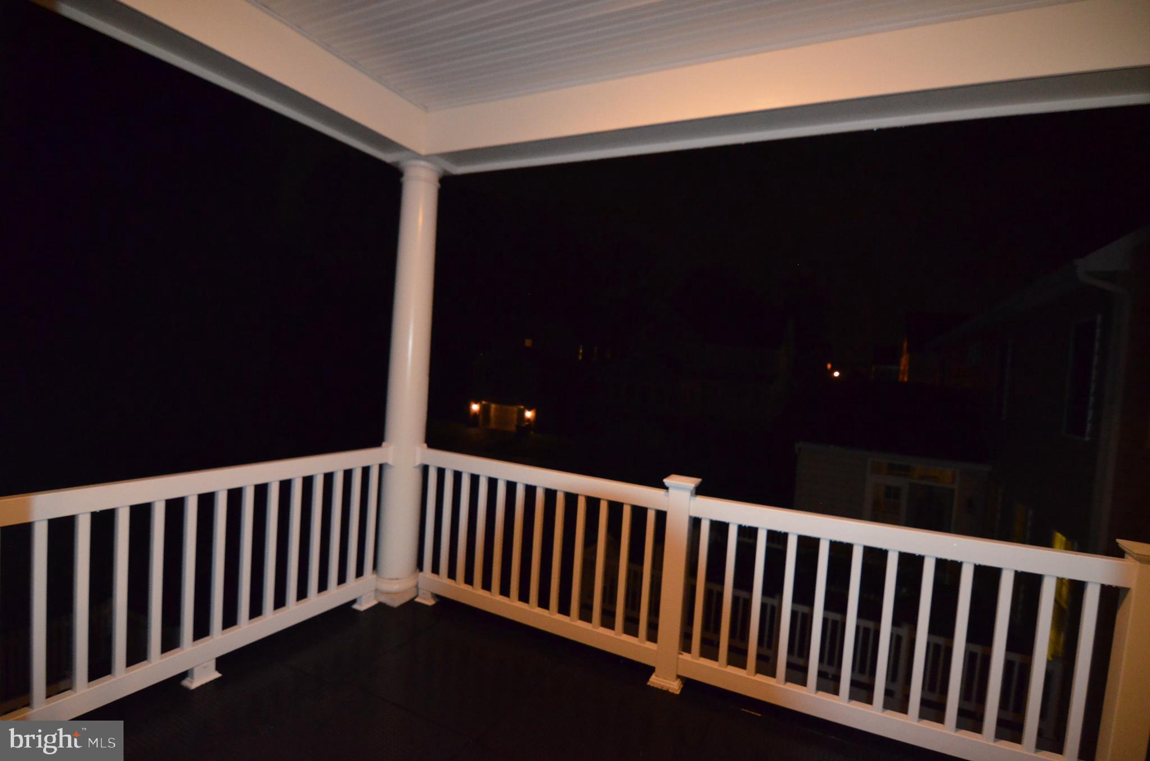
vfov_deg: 71.8
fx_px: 526
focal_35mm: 16
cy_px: 380
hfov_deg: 95.1
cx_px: 575
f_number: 2.8
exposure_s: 1/60
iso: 3200
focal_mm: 11
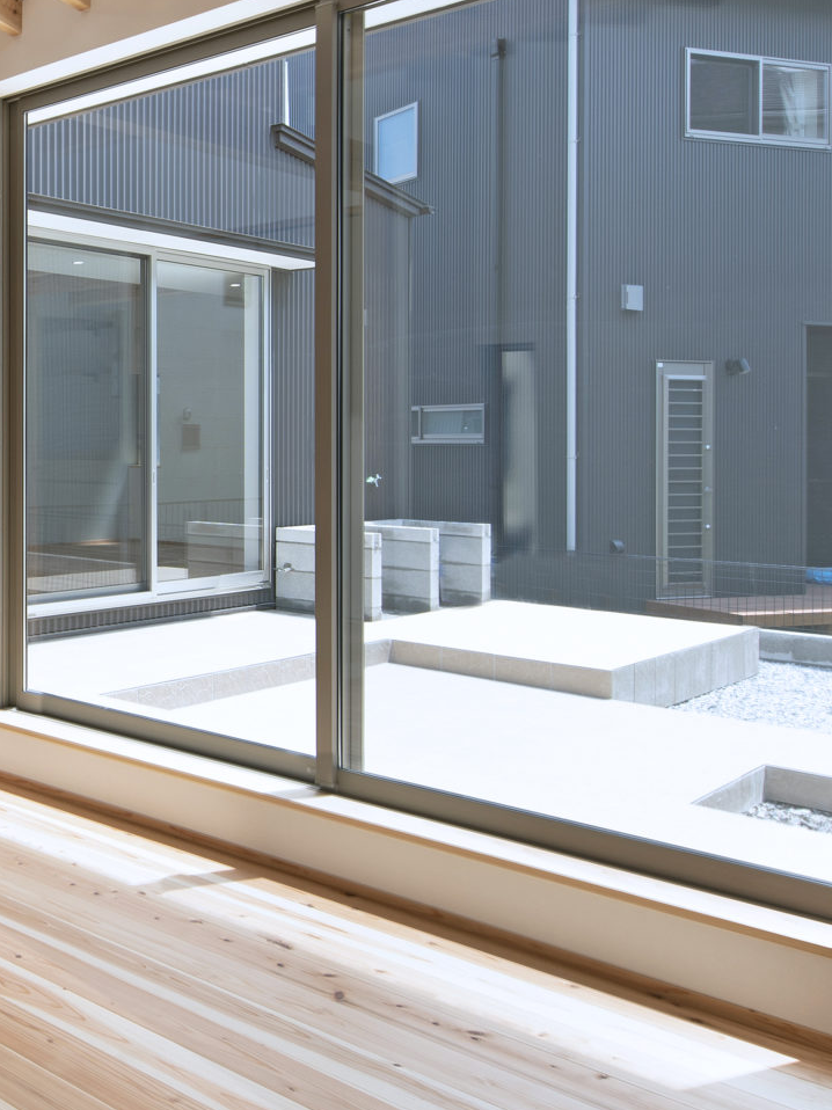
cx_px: -123
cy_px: 429
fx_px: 1154
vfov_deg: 50.9
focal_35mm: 36
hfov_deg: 33.5
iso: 100
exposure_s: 1/50
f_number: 8
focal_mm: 14
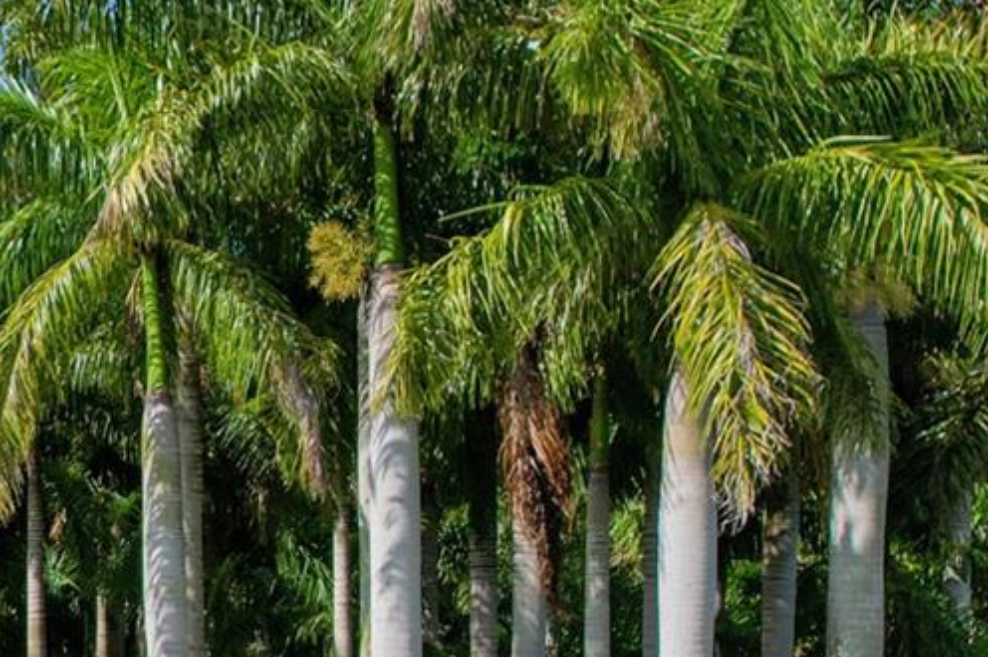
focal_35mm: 71
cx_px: -376
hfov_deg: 24.1
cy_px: 647
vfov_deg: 18.7
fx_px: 1947
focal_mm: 8.38
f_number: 2.8
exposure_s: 1/3200
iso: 130
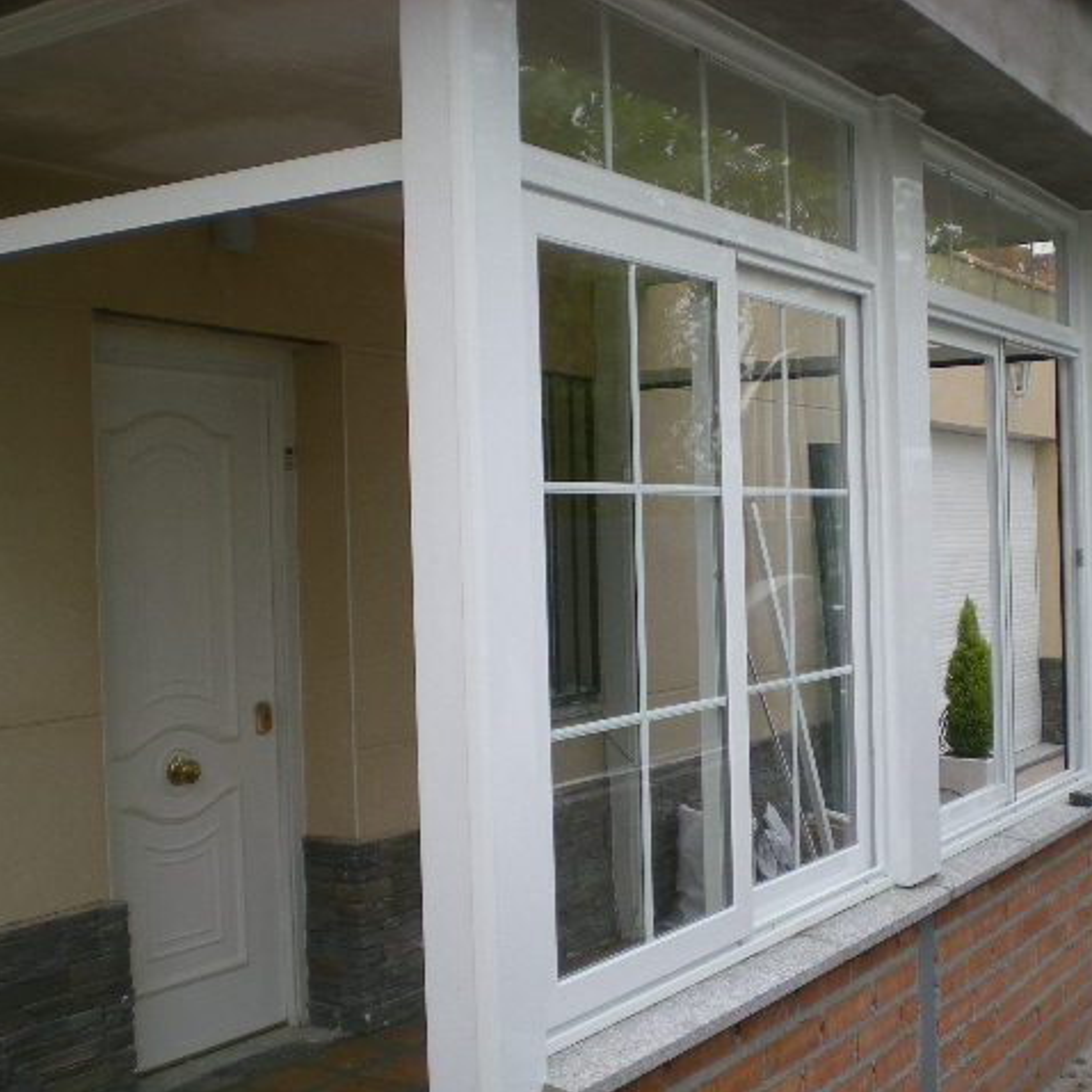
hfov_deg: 37.3
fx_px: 1606
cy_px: 546
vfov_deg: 37.6
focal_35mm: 45
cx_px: 676
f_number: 3.1
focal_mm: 6.3
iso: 50
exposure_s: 1/168
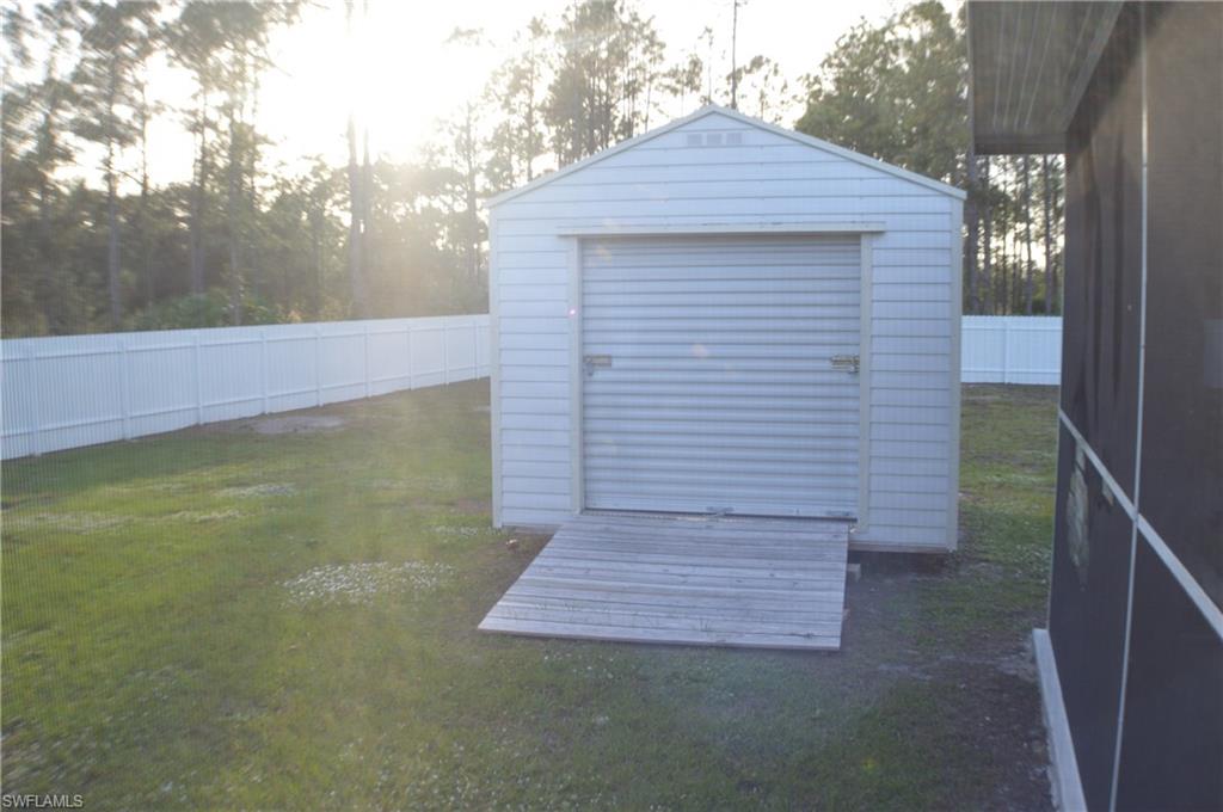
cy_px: 406
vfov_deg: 34.1
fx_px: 1323
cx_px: 612
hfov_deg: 49.6
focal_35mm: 39
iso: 160
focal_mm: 26
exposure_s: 1/125
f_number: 4
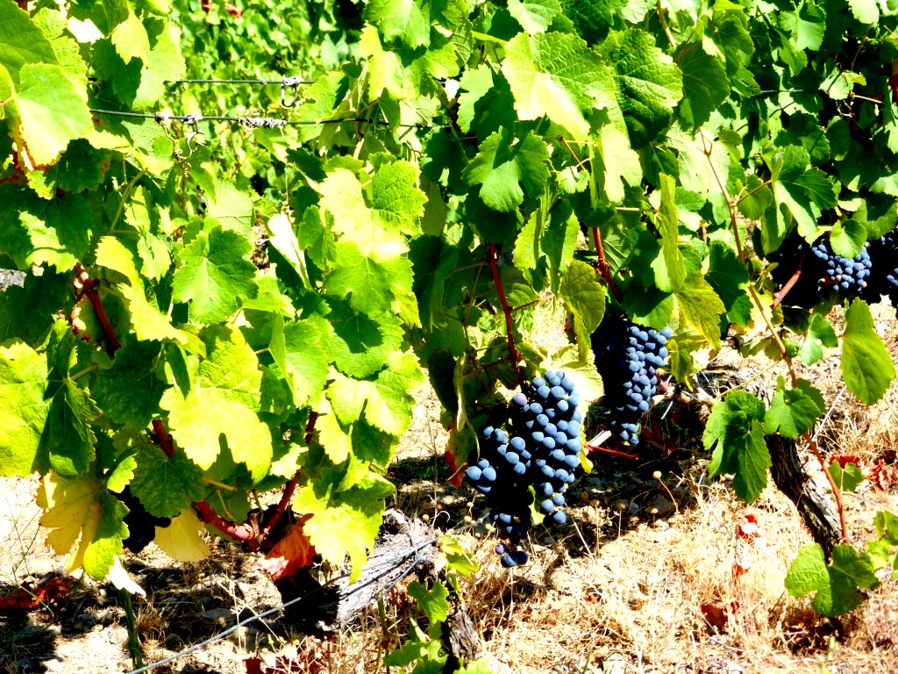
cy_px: 337
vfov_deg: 23.7
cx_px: 449
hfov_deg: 31.2
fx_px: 1608
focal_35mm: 62
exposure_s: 1/320
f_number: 4.8
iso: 100
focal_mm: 11
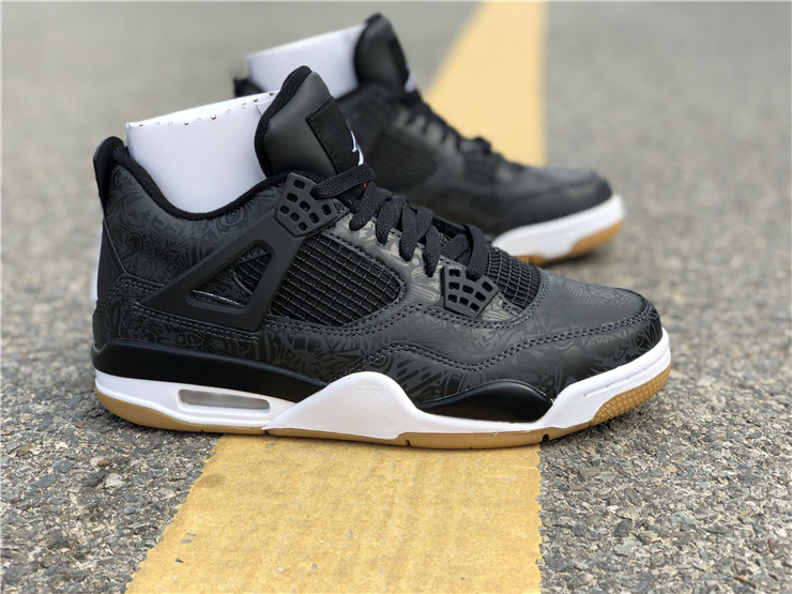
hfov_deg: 36.8
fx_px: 1190
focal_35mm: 52
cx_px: 396
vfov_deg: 28.0
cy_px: 297
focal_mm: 6
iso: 16
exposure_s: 1/265
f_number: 2.4
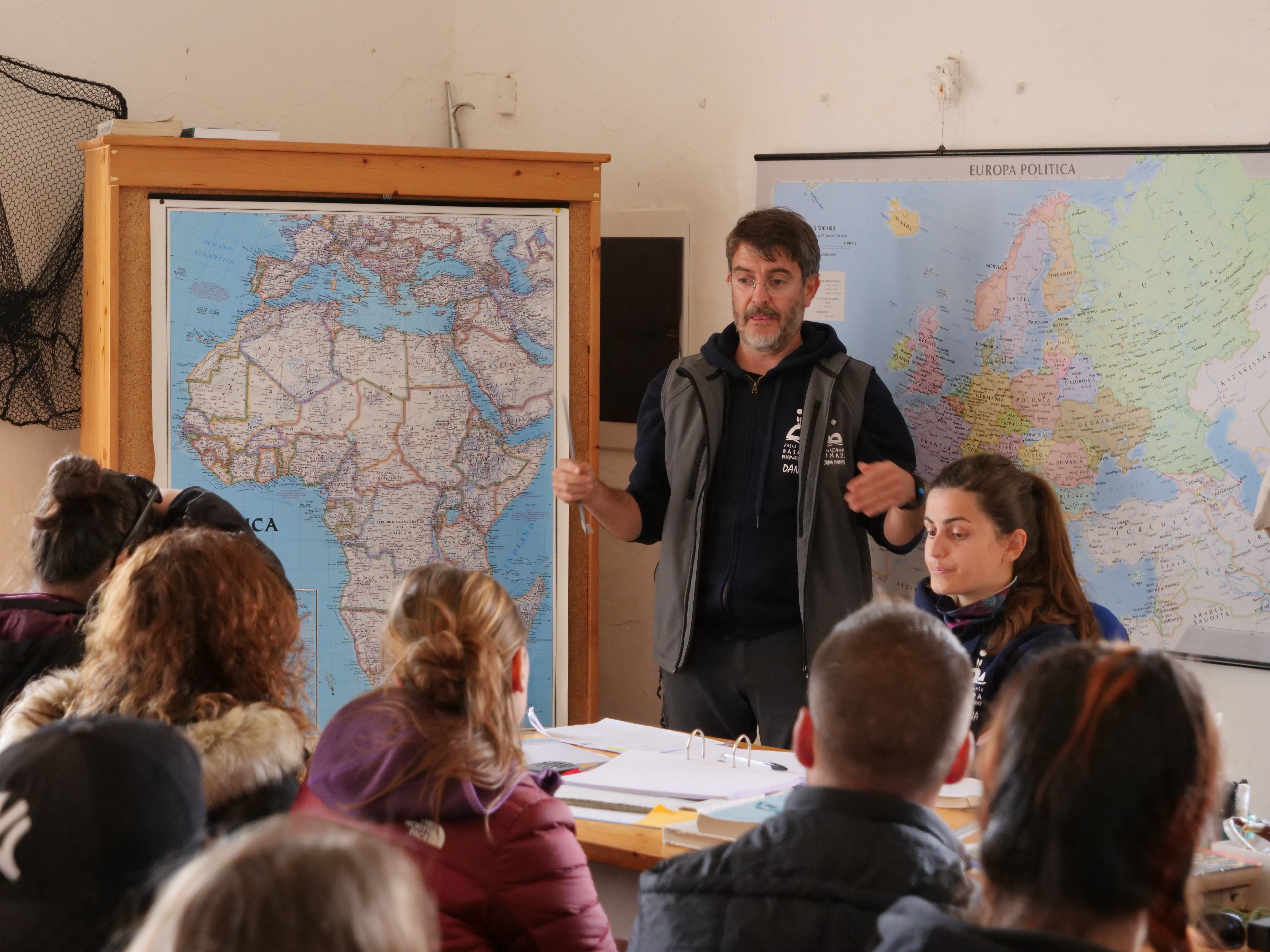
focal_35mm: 84
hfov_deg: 23.3
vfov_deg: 17.6
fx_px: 3082
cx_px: 635
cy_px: 476
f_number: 3.9
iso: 1600
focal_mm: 42
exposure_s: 1/100
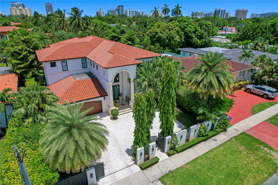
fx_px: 170
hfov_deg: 78.6
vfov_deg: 57.2
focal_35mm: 22
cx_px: 139
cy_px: 92
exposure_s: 1/4000
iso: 110
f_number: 2.8
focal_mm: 8.38
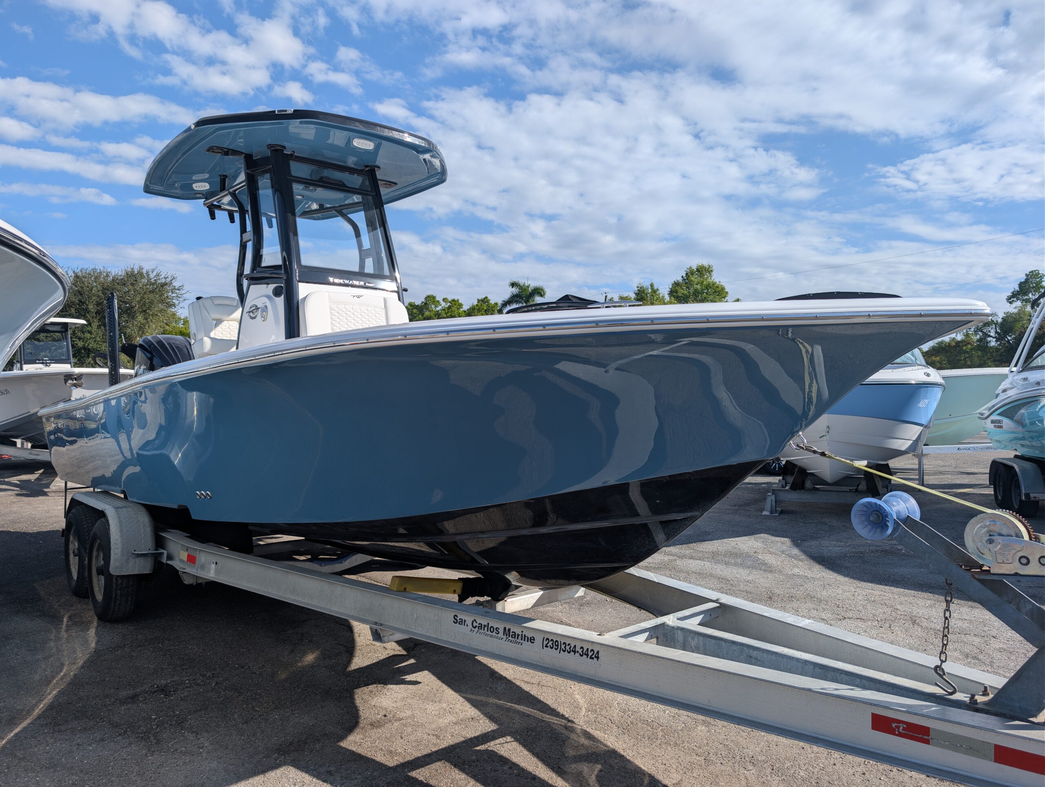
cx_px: 522
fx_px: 726
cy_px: 394
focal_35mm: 24
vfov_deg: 56.9
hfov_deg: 71.5
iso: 20
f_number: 1.68
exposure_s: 1/1433
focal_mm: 6.9
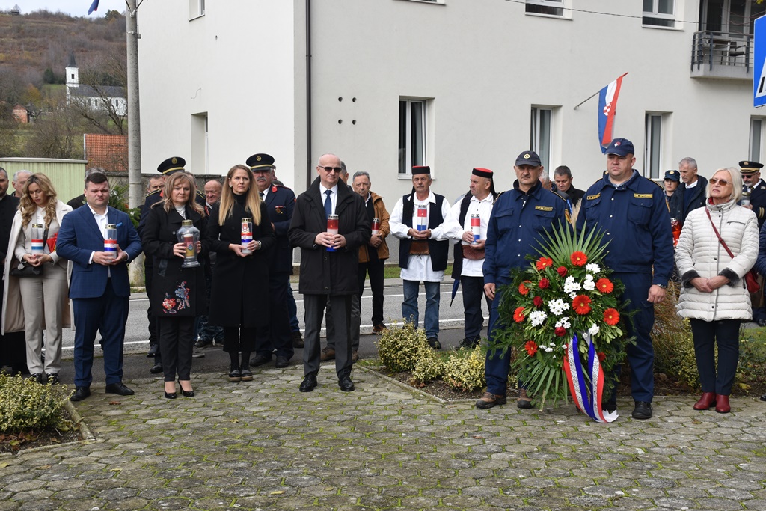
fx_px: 1085
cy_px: 256
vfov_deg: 26.5
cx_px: 383
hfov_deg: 38.9
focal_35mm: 51
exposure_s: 1/250
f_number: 8
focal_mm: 34
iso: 200
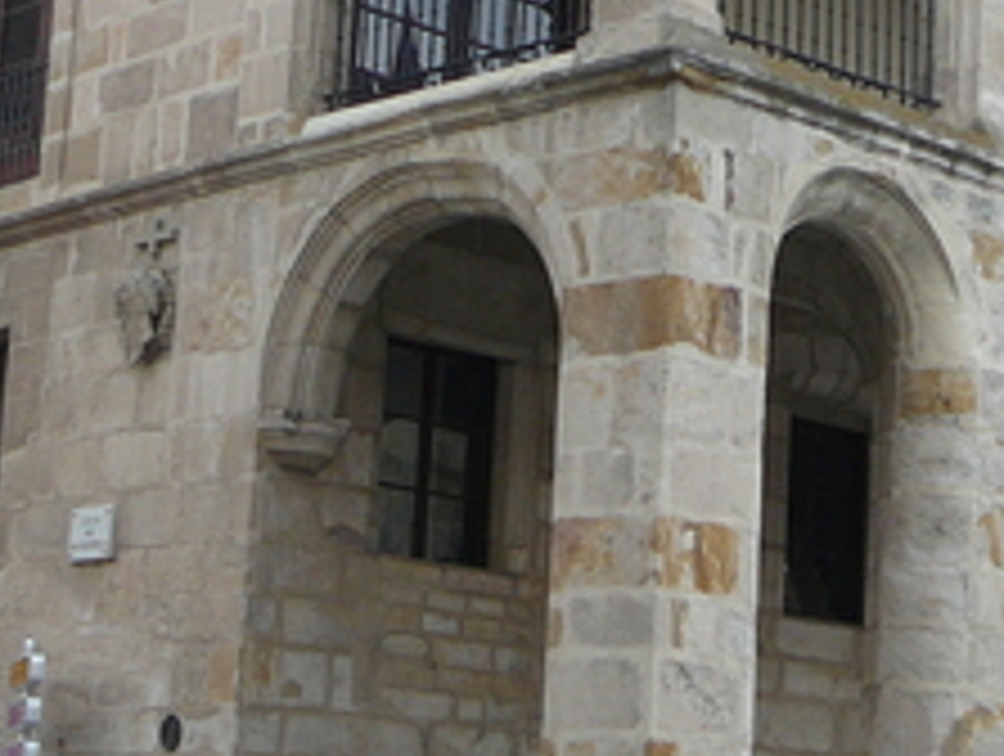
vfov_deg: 15.8
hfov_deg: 20.6
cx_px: 810
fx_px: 2731
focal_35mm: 94
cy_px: 382
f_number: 2.8
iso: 80
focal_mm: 5.2
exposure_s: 1/640
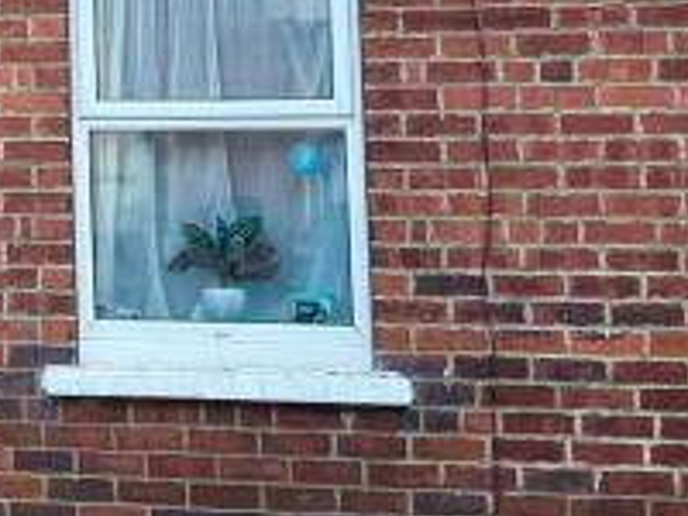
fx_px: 2445
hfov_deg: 14.6
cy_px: -55
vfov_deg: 11.9
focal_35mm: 123
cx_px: -437
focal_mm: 6.76
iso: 100
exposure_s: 1/289
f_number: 1.78
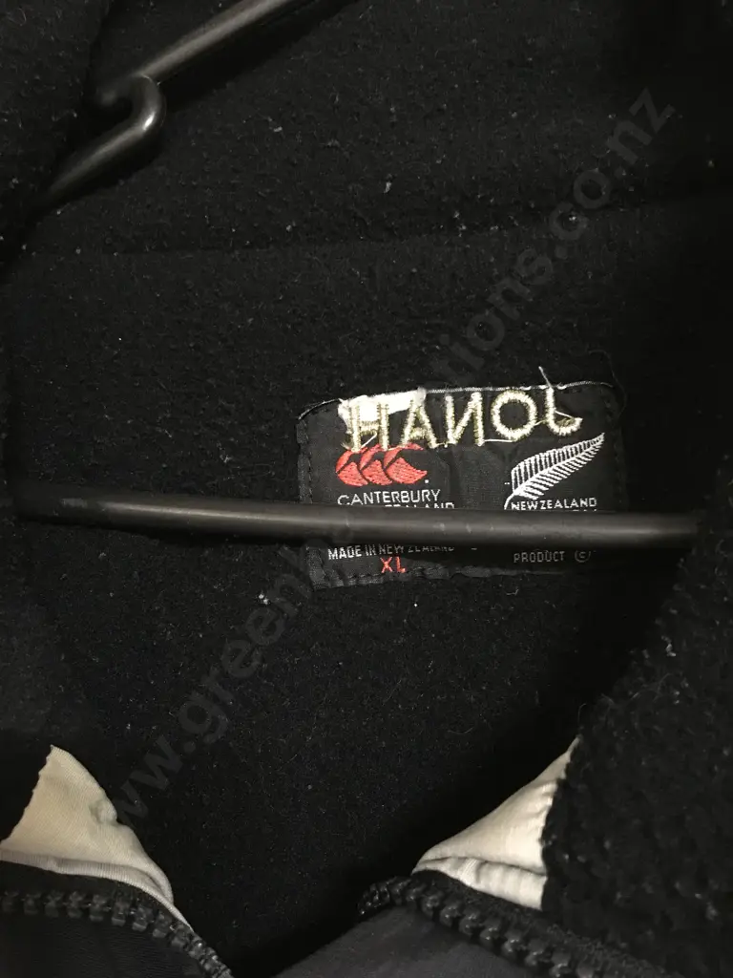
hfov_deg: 48.2
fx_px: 819
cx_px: 366
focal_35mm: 29
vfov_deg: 61.7
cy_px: 489
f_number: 2.2
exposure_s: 1/17
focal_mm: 4.15
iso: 640
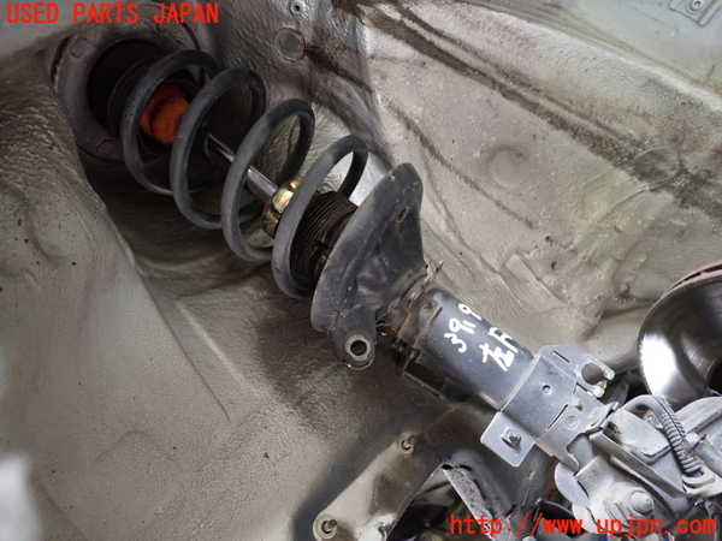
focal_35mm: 25
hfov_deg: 69.4
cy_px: 270
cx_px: 361
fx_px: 521
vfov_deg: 54.9
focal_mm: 4.5
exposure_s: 1/30
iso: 800
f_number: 2
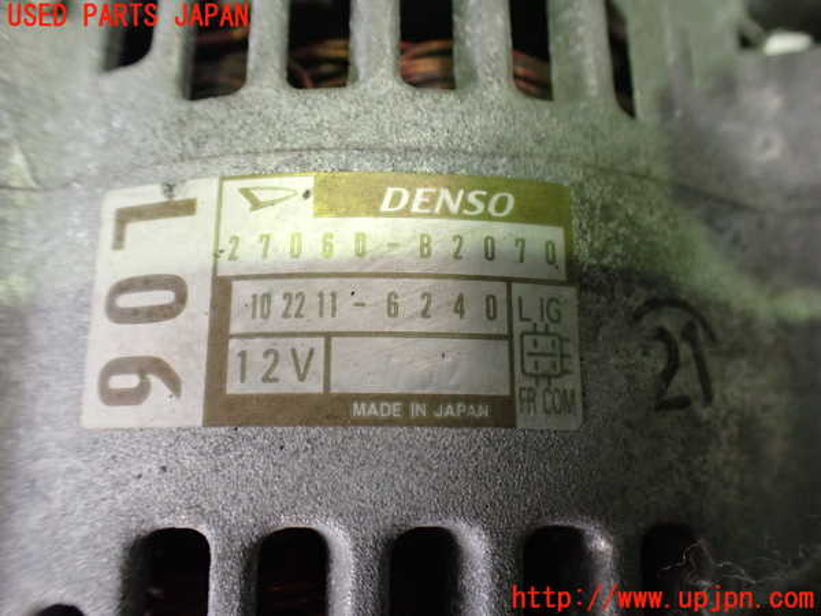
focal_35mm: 30
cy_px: 308
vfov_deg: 46.8
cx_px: 410
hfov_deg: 60.0
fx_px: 712
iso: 800
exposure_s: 1/80
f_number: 2.3
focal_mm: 5.4
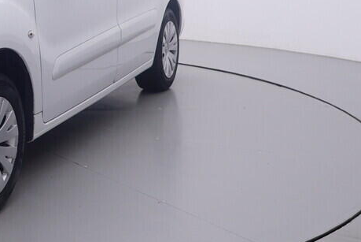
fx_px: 708
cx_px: -41
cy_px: 17
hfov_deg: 26.3
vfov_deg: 19.0
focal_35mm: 71
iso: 200
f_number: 5
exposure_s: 1/80
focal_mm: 15
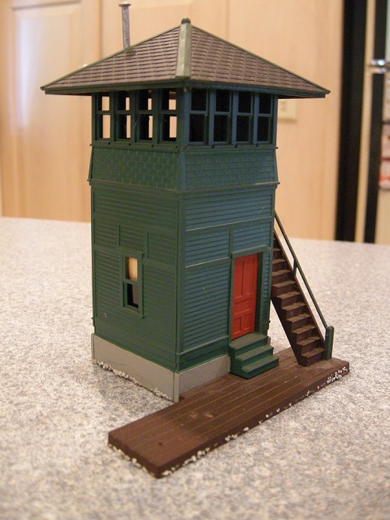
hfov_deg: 38.7
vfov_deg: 50.1
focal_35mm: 37
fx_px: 555
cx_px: 186
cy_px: 246
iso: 400
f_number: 2.7
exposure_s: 1/12.1
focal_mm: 7.5
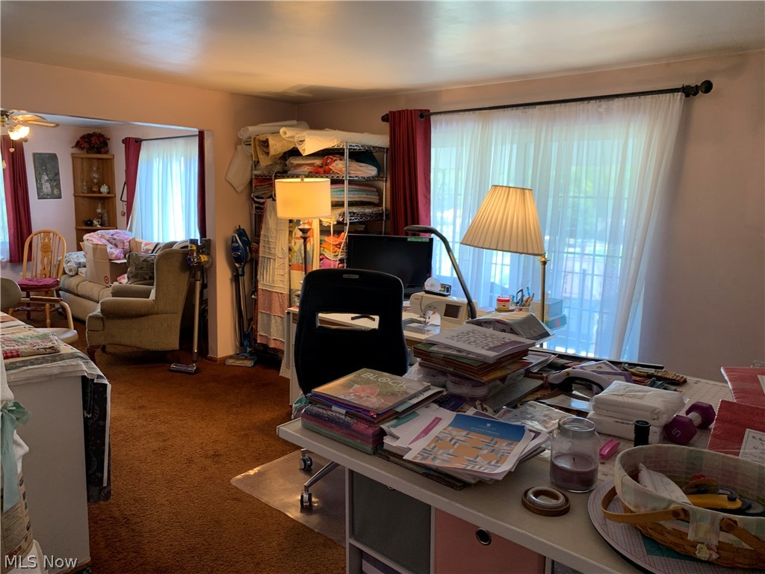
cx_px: 382
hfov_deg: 67.3
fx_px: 575
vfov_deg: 53.1
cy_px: 287
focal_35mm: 26
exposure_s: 1/60
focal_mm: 4.25
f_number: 1.8
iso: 64
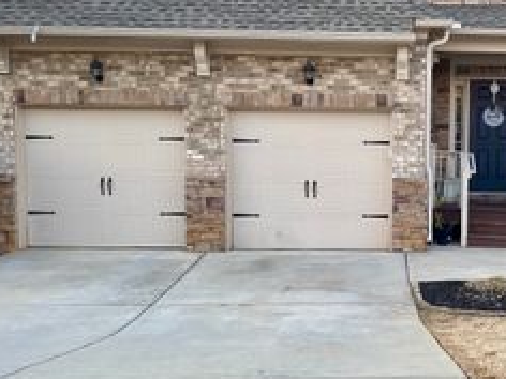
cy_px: 187
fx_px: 804
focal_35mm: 55
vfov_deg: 26.6
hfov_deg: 33.8
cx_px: 414
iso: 32
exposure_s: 1/139
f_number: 1.8
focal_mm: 4.25
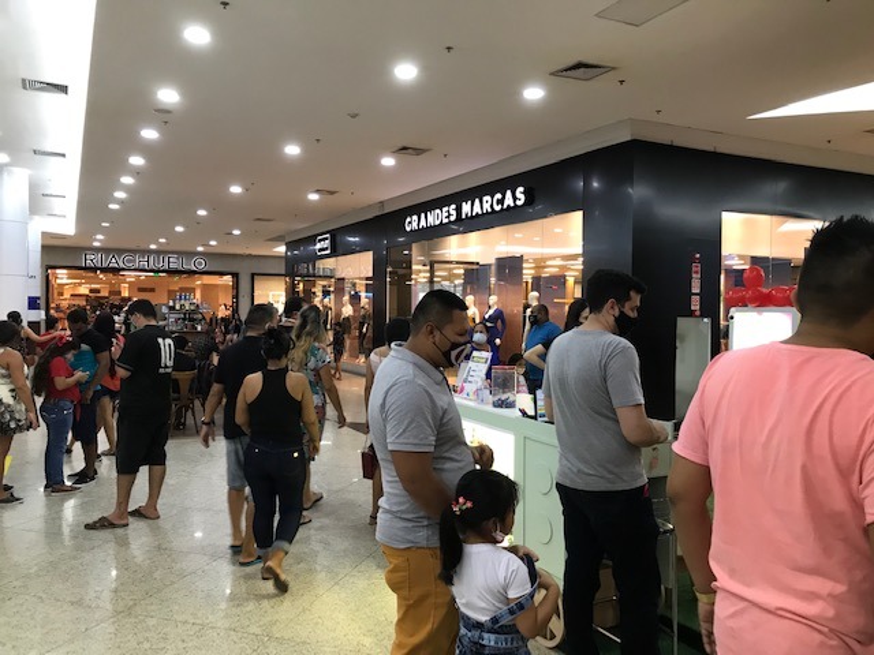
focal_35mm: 28
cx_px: 437
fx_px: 707
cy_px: 328
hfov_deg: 63.4
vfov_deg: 49.7
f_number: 1.8
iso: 40
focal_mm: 3.99
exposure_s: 1/15
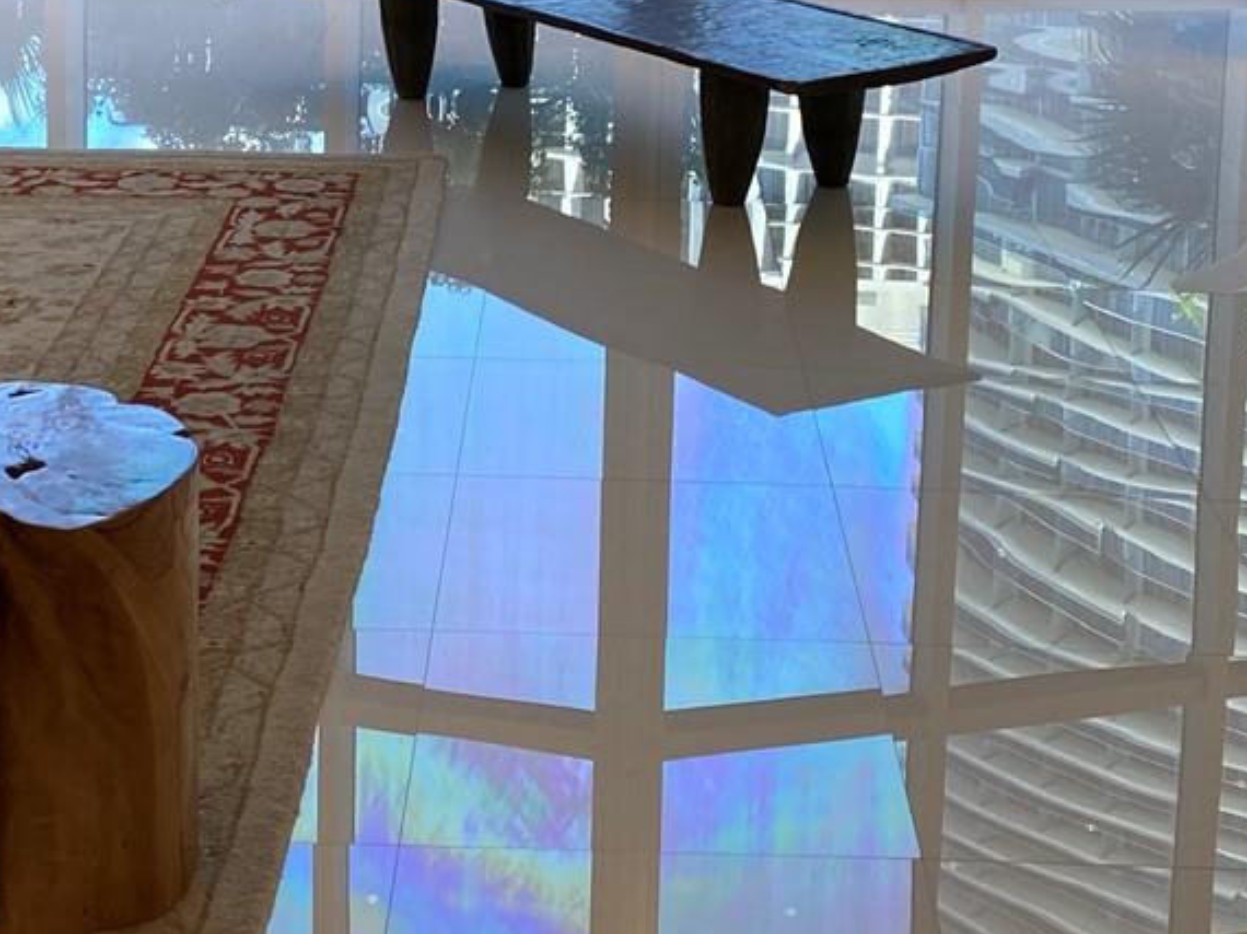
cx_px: 608
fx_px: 2629
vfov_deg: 19.0
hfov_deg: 26.7
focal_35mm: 73
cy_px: -184
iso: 50
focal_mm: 4.25
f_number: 1.8
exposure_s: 1/120
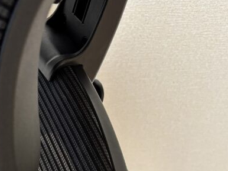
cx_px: -26
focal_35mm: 69
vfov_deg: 19.6
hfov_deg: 25.9
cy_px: 223
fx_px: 454
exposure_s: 1/60
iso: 250
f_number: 1.6
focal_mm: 5.96
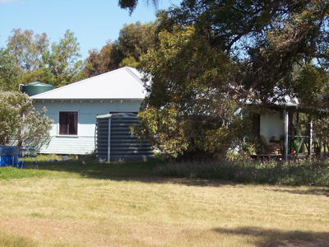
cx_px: 164
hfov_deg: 21.5
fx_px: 865
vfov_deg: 16.2
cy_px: 124
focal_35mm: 91
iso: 100
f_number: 4.1
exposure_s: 1/500
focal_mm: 18.7
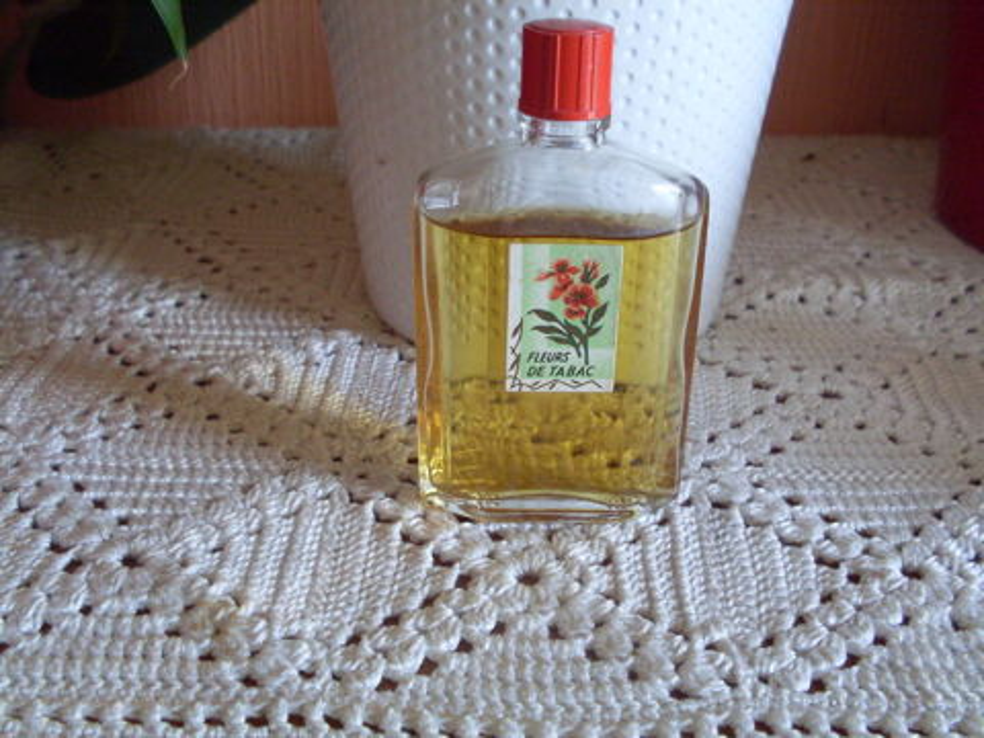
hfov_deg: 49.0
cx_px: 492
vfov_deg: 37.7
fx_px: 1080
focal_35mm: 38
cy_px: 369
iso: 200
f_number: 2.8
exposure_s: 1/45
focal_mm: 6.3
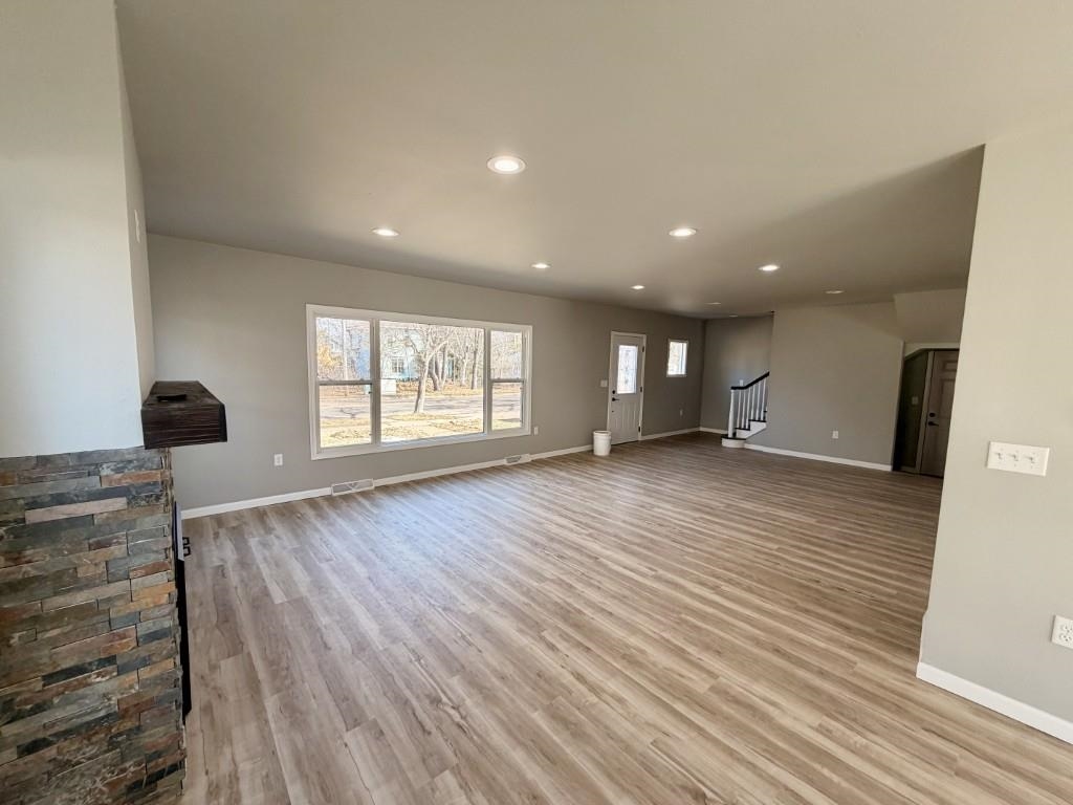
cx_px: 536
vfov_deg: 85.7
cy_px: 402
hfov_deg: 102.1
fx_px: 434
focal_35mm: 14
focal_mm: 2.22
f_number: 2.2
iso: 125
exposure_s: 1/121
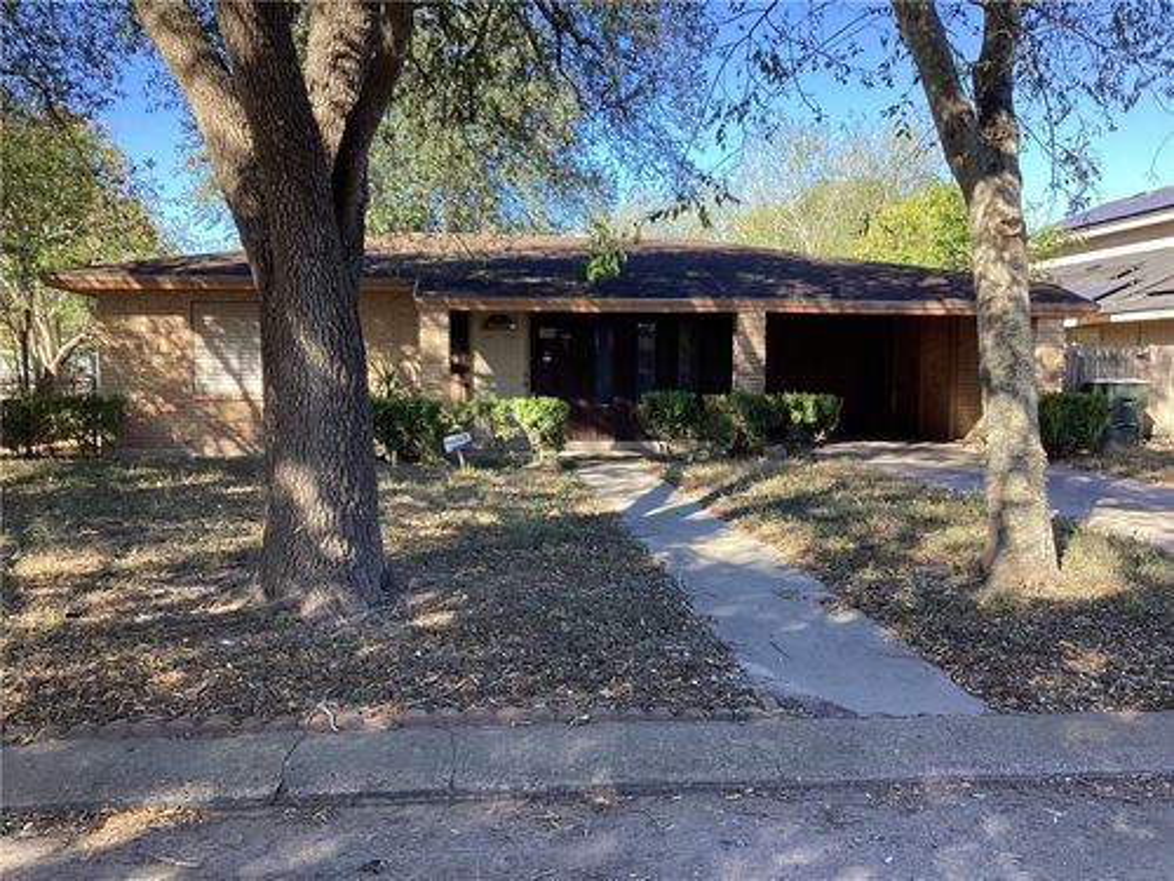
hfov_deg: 58.4
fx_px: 1051
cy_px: 440
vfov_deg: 45.4
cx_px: 587
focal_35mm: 31
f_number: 2.4
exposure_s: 1/120
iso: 25
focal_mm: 3.3
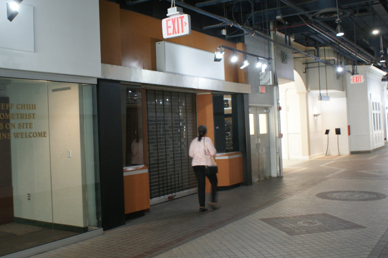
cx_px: 166
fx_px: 409
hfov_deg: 50.5
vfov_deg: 35.0
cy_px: 116
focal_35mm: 38
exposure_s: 1/10
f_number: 5
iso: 400
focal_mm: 22
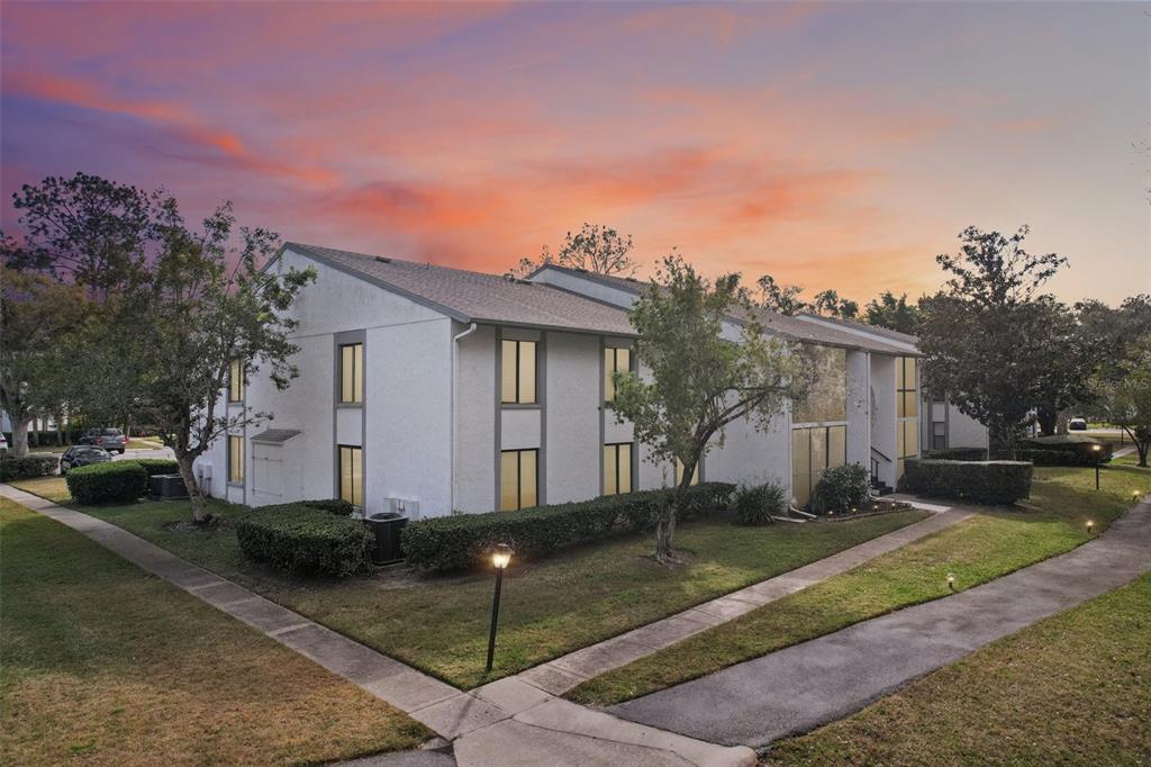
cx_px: 576
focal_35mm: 22
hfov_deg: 78.6
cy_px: 384
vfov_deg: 57.2
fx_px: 703
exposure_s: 1/1250
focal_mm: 8.38
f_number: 2.8
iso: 400
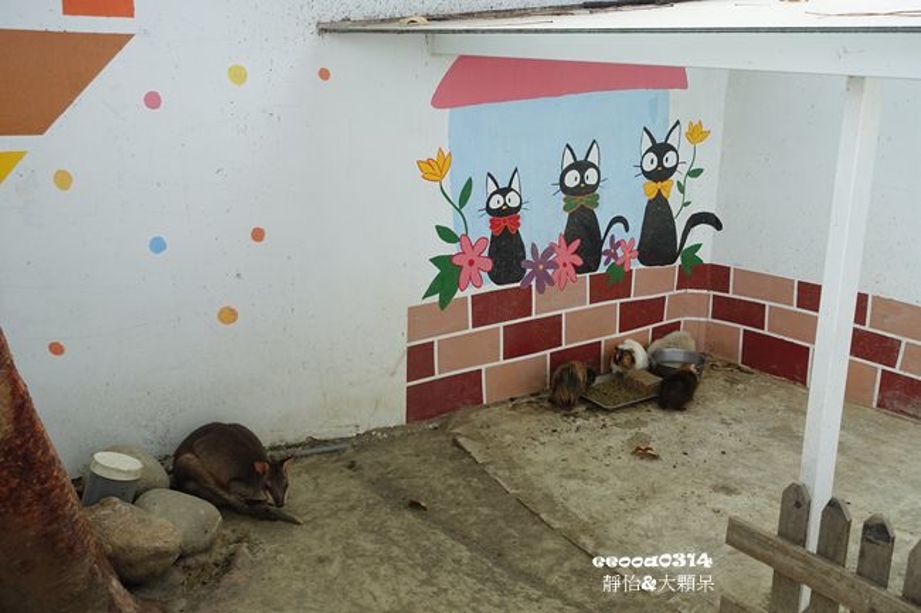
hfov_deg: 54.4
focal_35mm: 35
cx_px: 460
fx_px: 895
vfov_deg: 37.8
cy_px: 306
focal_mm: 12.99
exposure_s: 1/250
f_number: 4
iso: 125
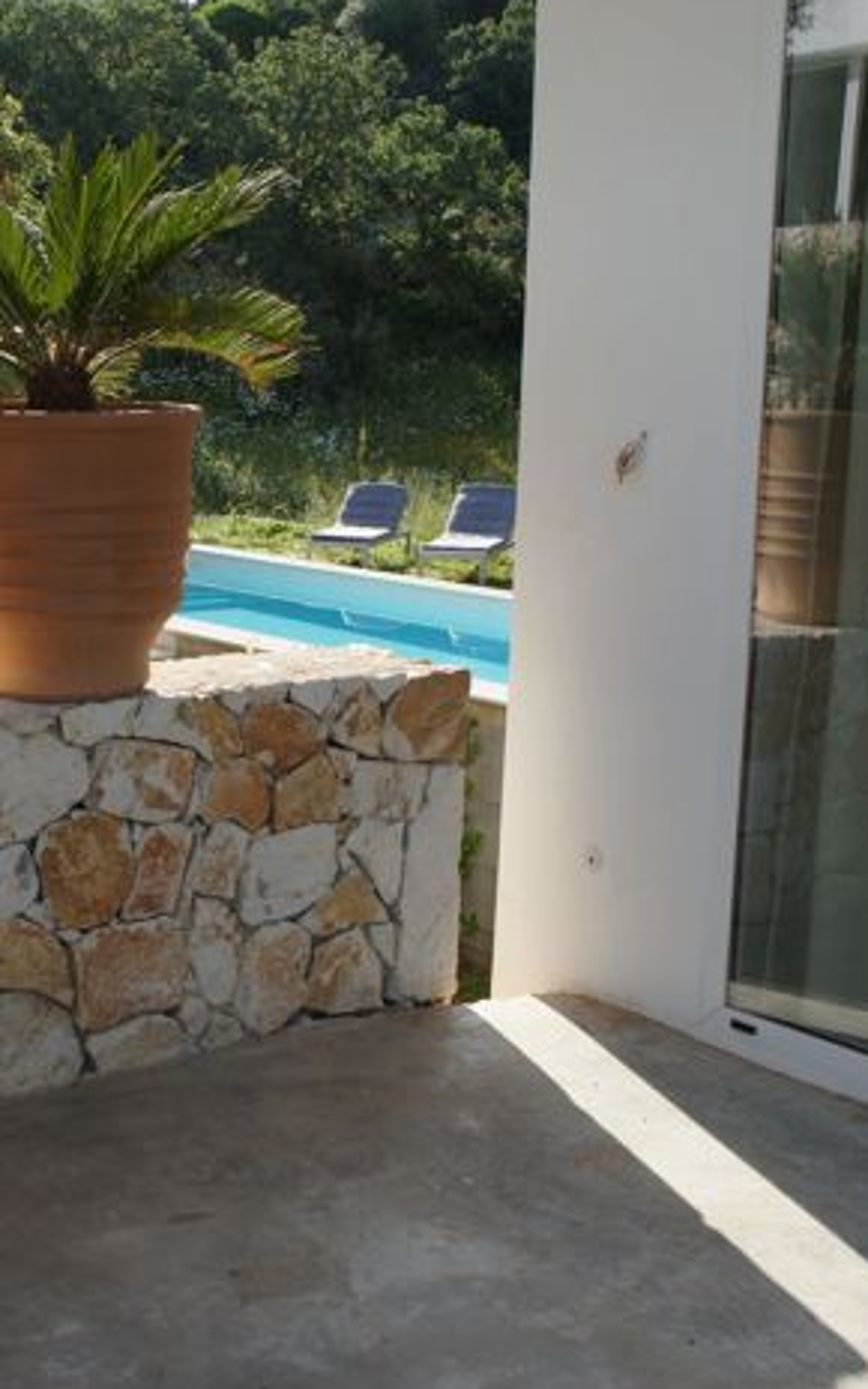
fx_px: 1846
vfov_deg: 41.2
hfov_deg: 25.9
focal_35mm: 49
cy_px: 690
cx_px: 145
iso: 200
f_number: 8
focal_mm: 21
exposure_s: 1/250
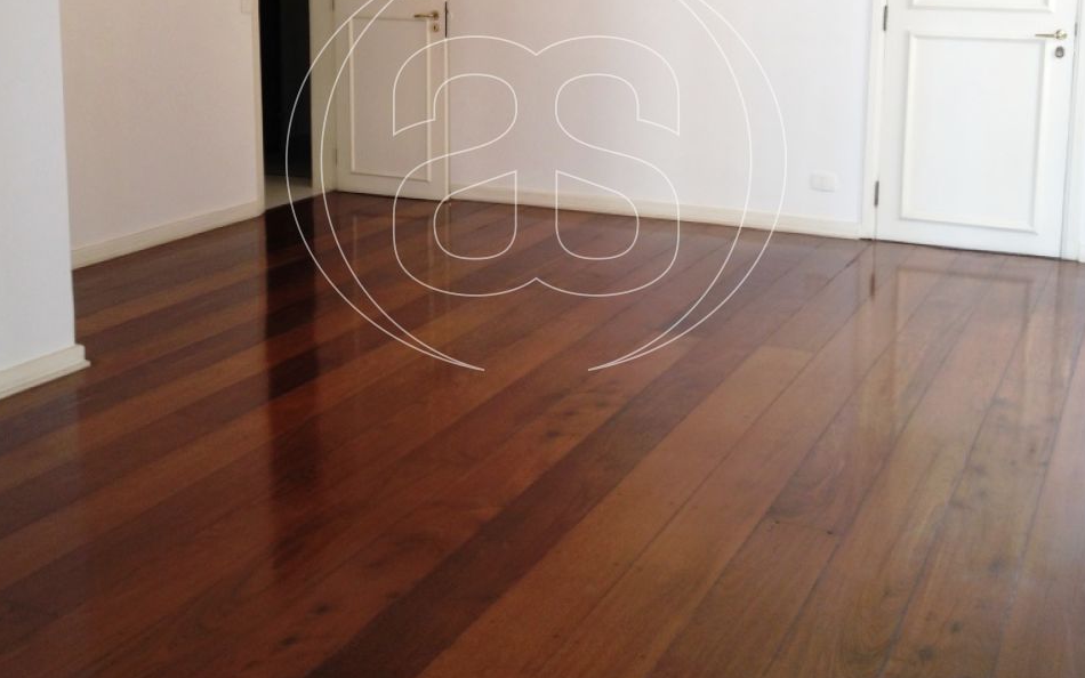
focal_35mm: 50
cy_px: 159
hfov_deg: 40.3
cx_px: 542
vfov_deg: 25.5
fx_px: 1479
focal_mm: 4.28
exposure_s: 1/24
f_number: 2.4
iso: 50
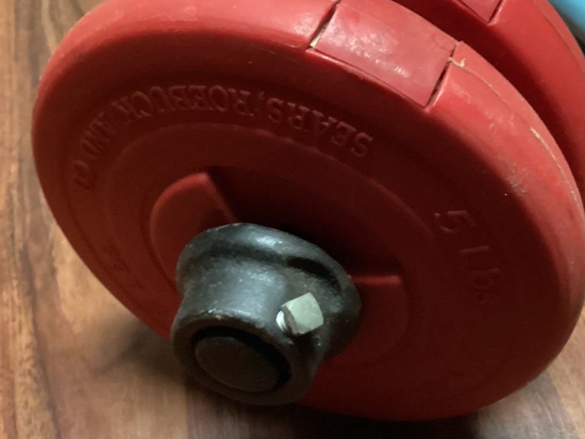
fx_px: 794
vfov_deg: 30.9
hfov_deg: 40.2
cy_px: 240
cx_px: 353
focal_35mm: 47
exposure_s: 1/20
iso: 640
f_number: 2.4
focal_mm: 3.3
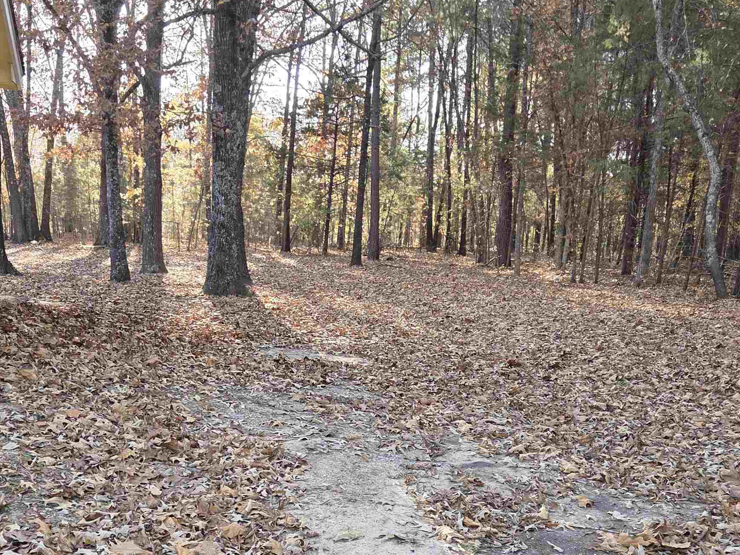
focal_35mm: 41
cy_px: 413
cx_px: 375
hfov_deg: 45.8
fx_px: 876
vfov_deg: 34.4
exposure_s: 1/180
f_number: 1.8
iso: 64
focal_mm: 5.4
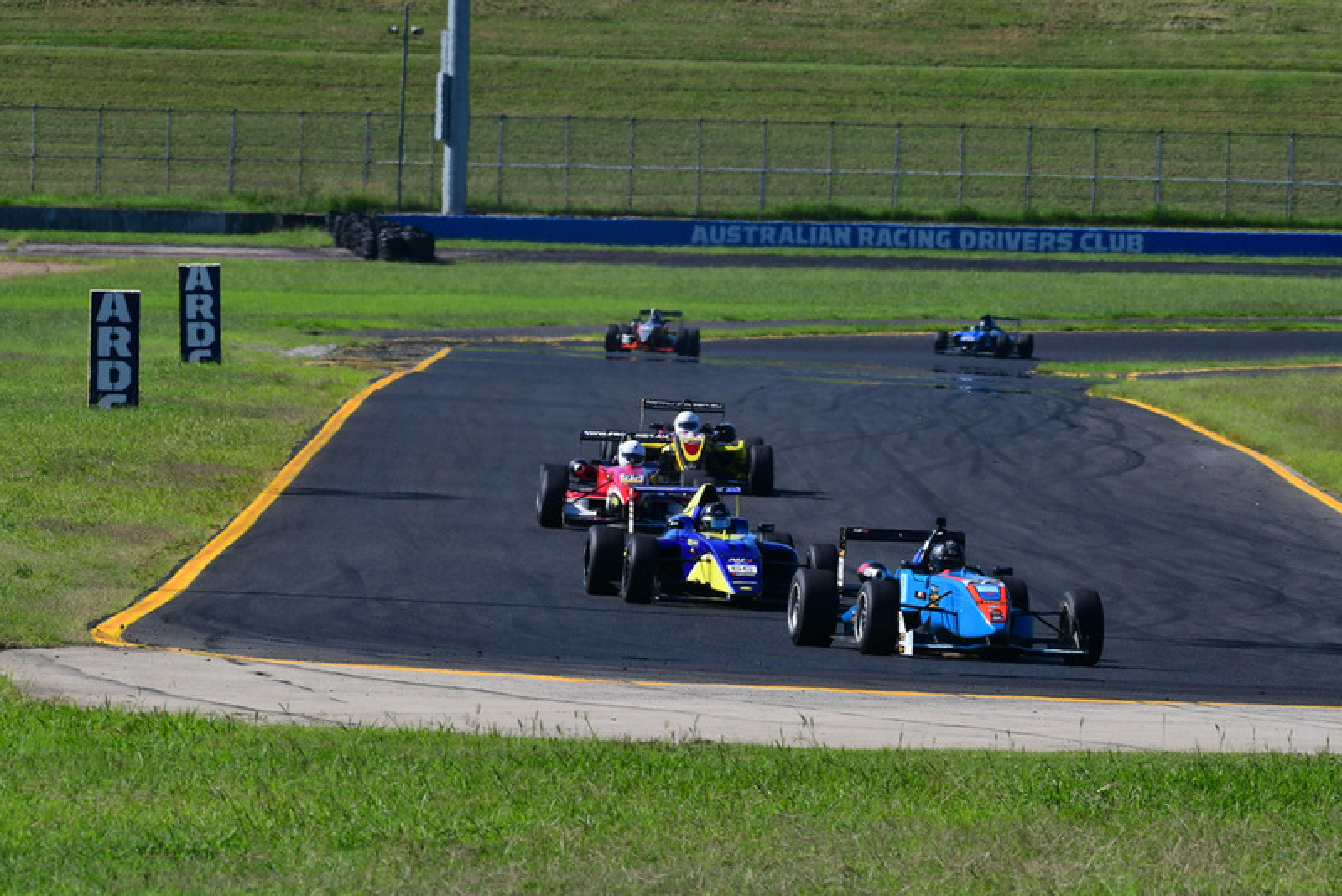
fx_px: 17899
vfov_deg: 2.9
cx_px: 671
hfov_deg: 4.3
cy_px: 448
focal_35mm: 480
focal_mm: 320
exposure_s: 1/640
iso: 500
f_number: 13
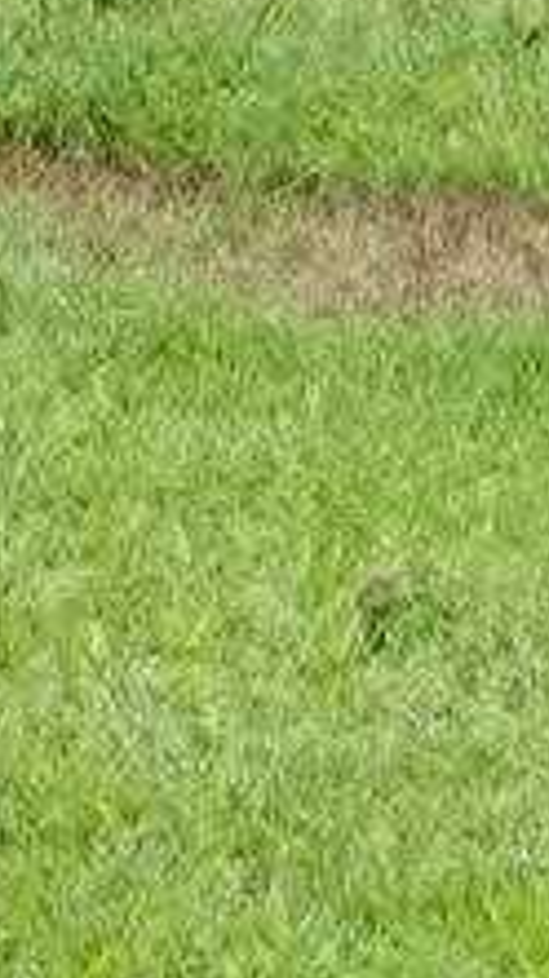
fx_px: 11046
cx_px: -2457
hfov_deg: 2.7
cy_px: -1480
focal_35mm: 426
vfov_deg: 4.9
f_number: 8
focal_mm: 24
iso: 200
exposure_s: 1/160
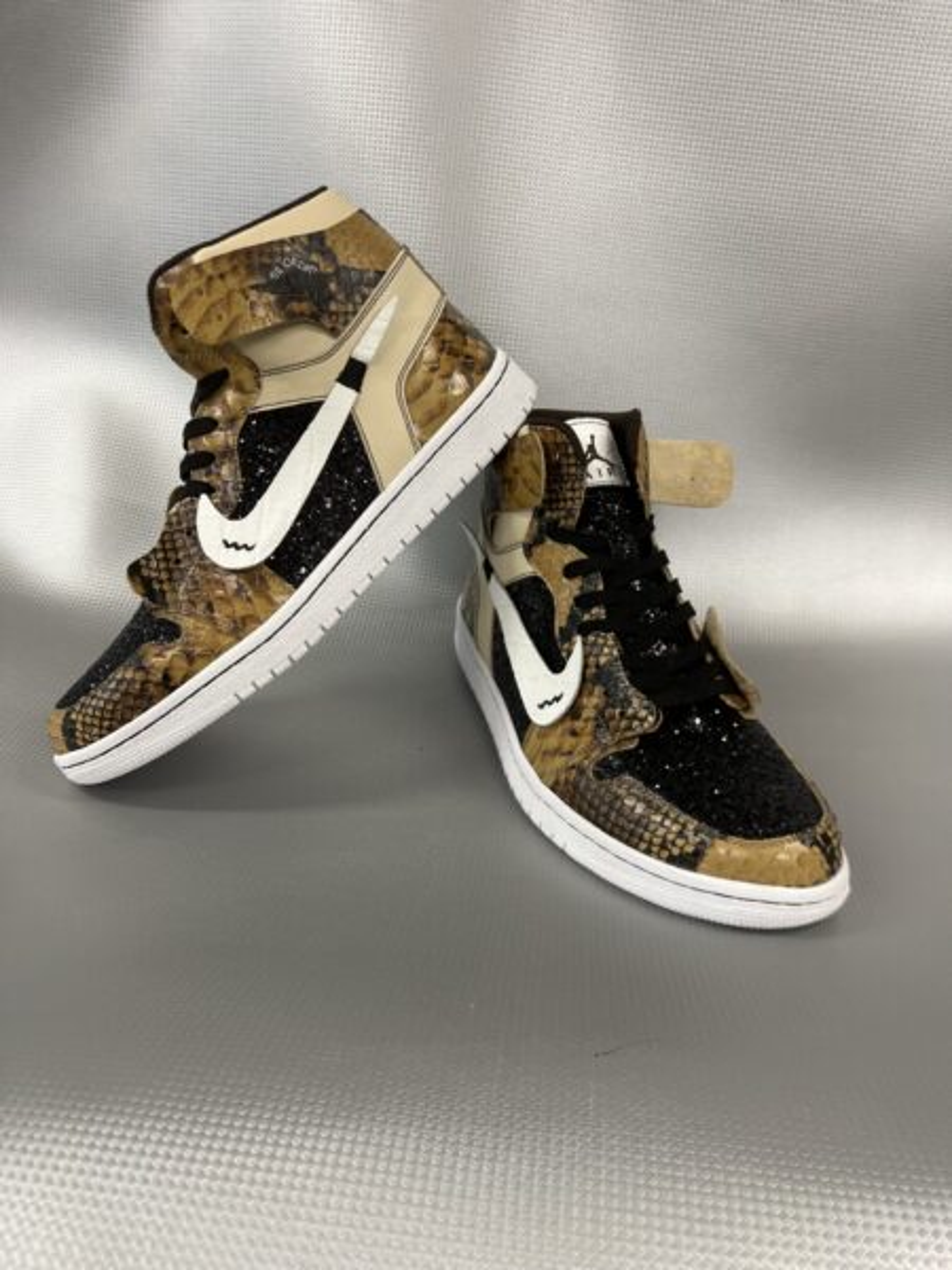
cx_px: 476
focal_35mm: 26
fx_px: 953
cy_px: 635
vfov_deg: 67.3
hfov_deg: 53.1
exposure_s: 1/100
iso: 125
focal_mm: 5.7
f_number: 1.5
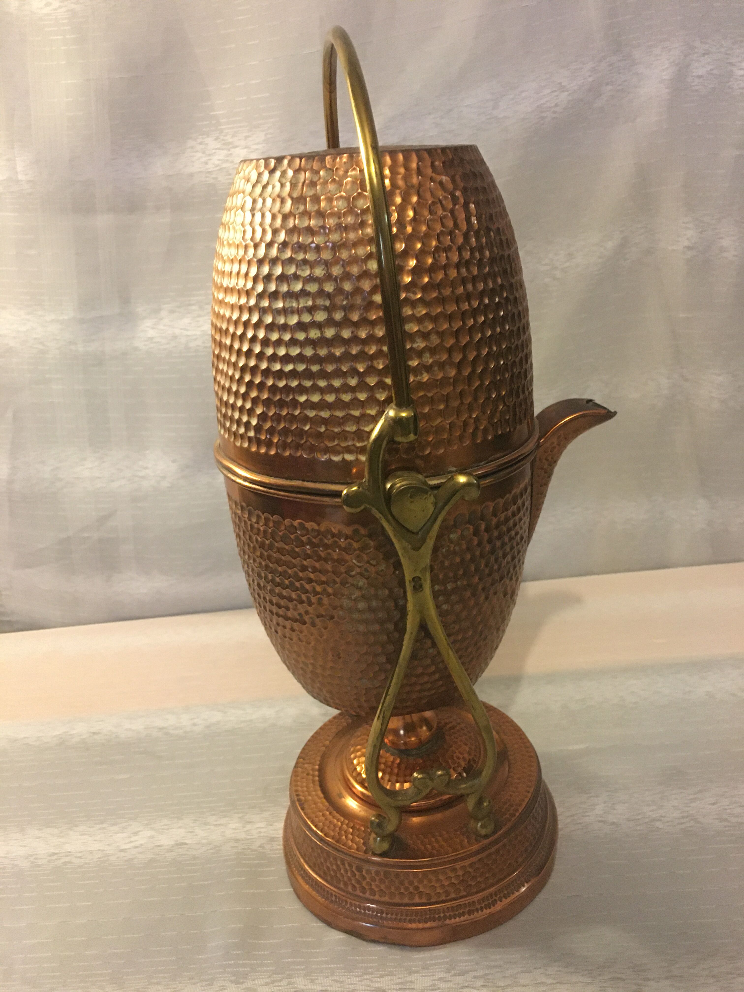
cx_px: 372
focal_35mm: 29
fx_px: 831
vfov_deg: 61.7
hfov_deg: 48.2
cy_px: 496
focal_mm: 4.15
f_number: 2.2
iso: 250
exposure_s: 1/17
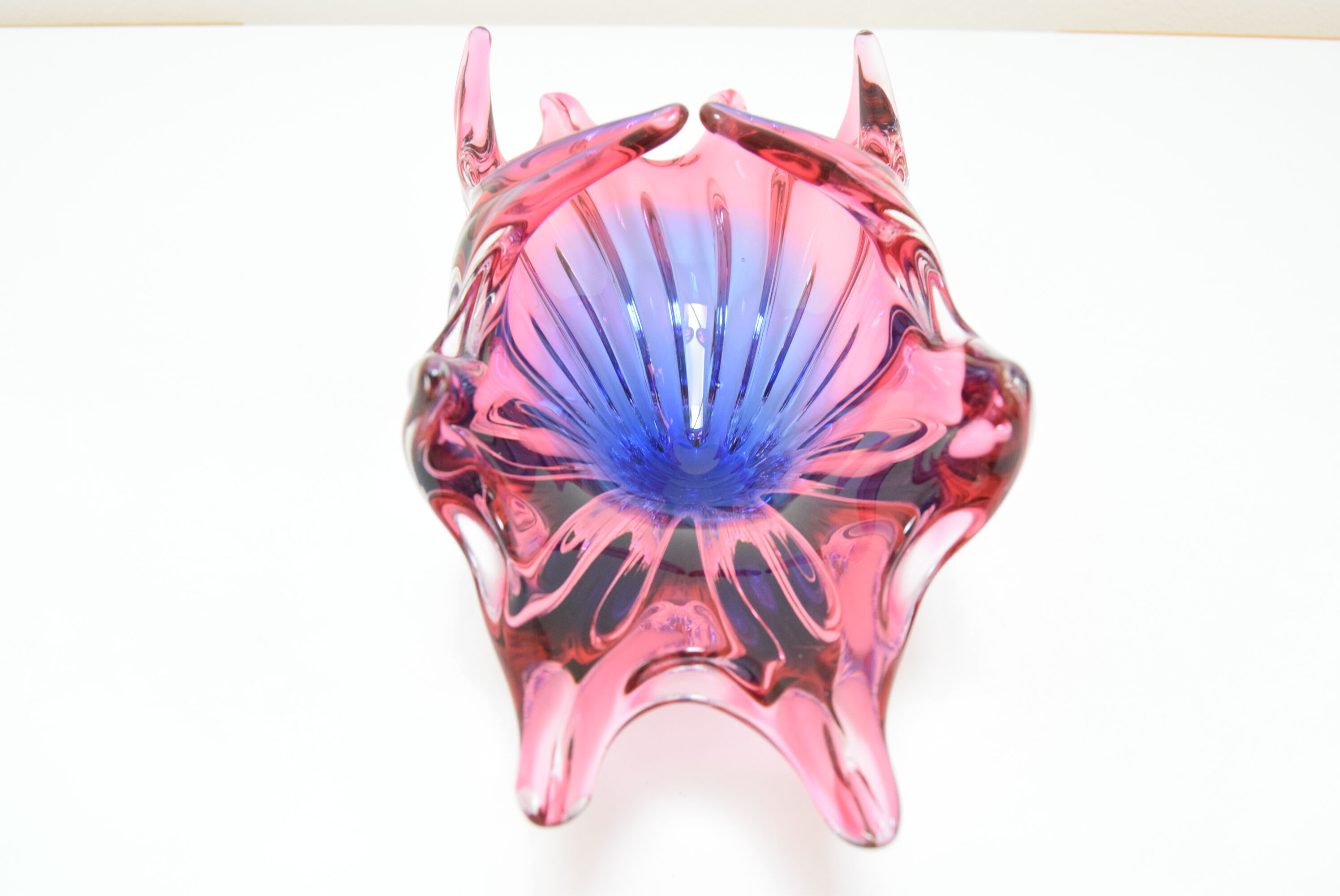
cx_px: 670
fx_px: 1285
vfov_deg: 38.4
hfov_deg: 55.1
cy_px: 448
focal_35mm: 34
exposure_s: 1/100
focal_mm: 23
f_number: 6.3
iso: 1600
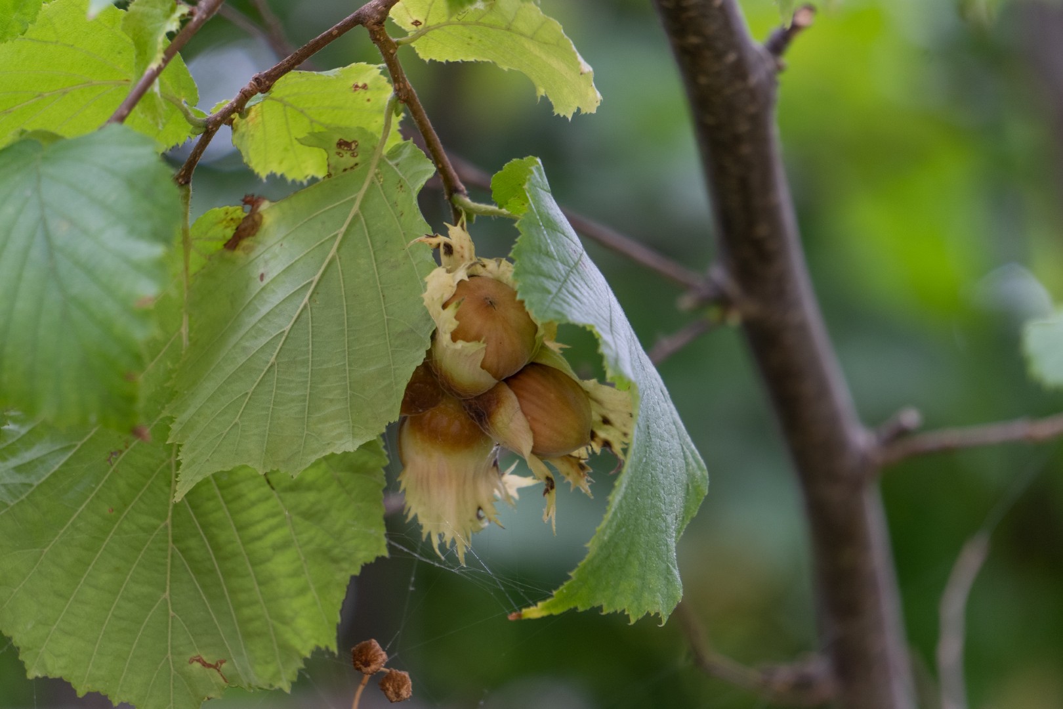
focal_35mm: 286
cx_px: 532
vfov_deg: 4.8
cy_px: 354
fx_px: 8444
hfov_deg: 7.2
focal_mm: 191
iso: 500
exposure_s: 1/80
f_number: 6.3
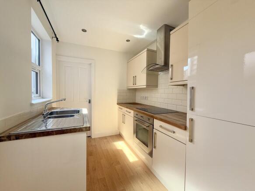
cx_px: 128
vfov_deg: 85.7
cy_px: 96
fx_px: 103
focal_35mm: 14
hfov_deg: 102.1
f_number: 2.2
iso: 80
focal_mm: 2.22
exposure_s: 1/99
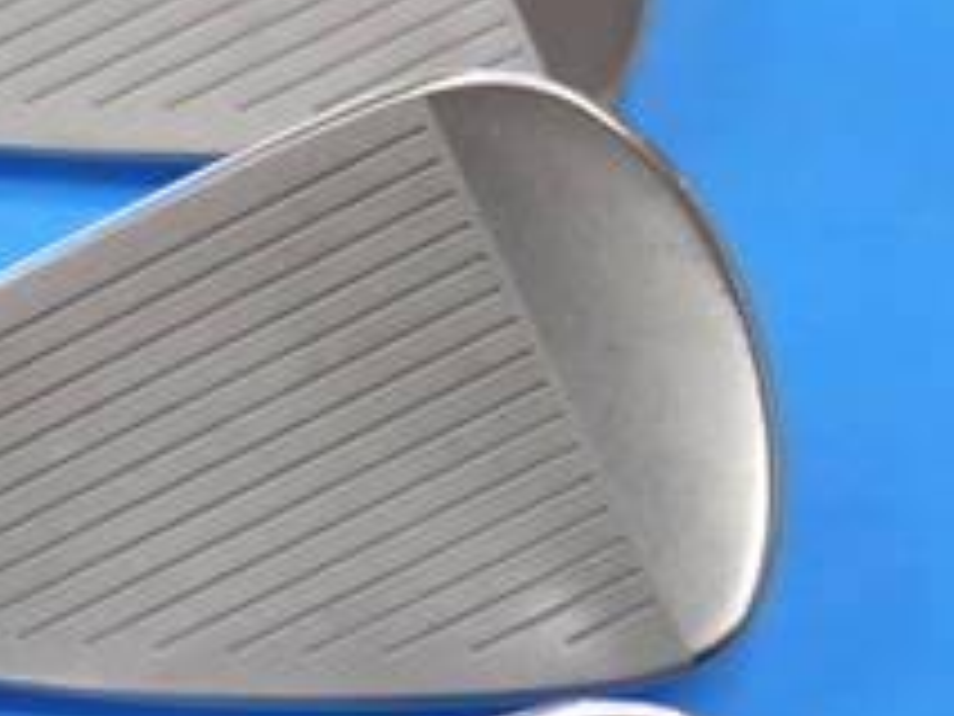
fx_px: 3831
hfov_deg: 13.4
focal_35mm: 139
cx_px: -472
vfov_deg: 10.6
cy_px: 531
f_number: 4.4
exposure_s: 1/60
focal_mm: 23
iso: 200
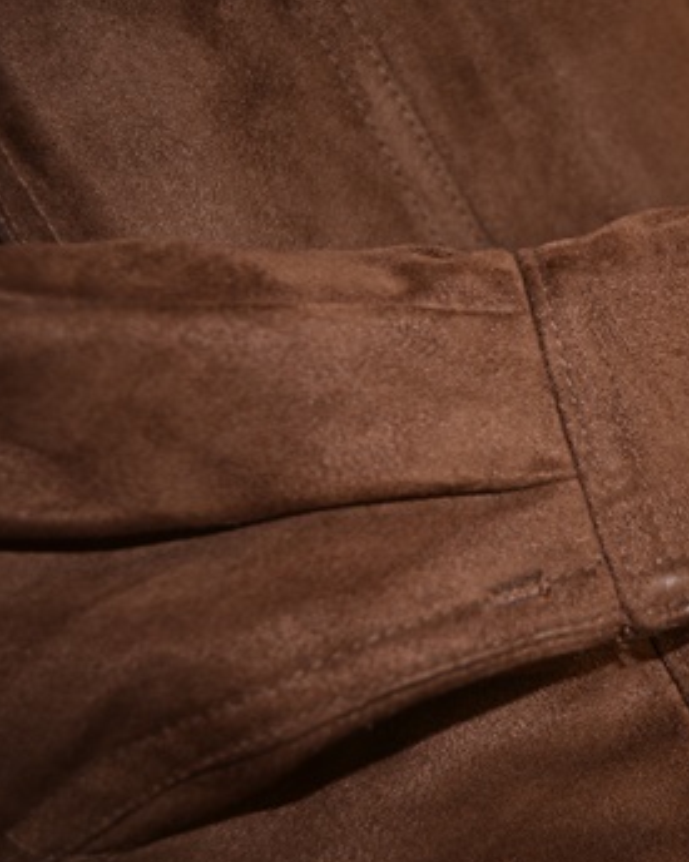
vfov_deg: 32.0
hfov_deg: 25.0
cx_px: 621
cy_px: 436
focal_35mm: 59
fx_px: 1505
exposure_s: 1/60
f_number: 4
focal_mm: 24
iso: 200
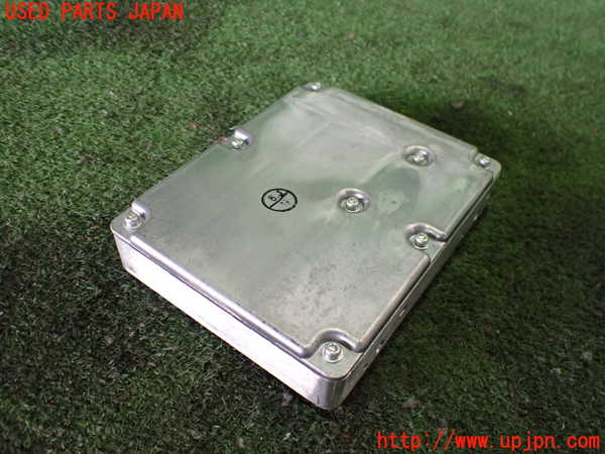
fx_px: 524
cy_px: 227
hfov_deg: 60.0
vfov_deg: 46.8
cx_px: 302
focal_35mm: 30
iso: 640
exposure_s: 1/125
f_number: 2.3
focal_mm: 5.4
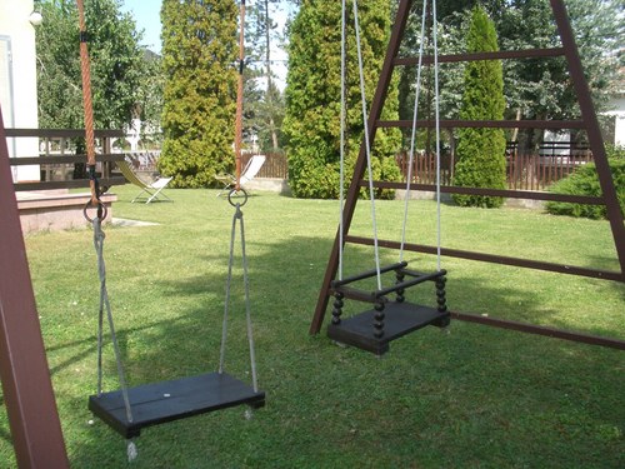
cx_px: 312
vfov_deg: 40.7
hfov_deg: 52.6
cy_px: 234
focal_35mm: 35
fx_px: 632
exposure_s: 1/500
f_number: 4.3
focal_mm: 5.8
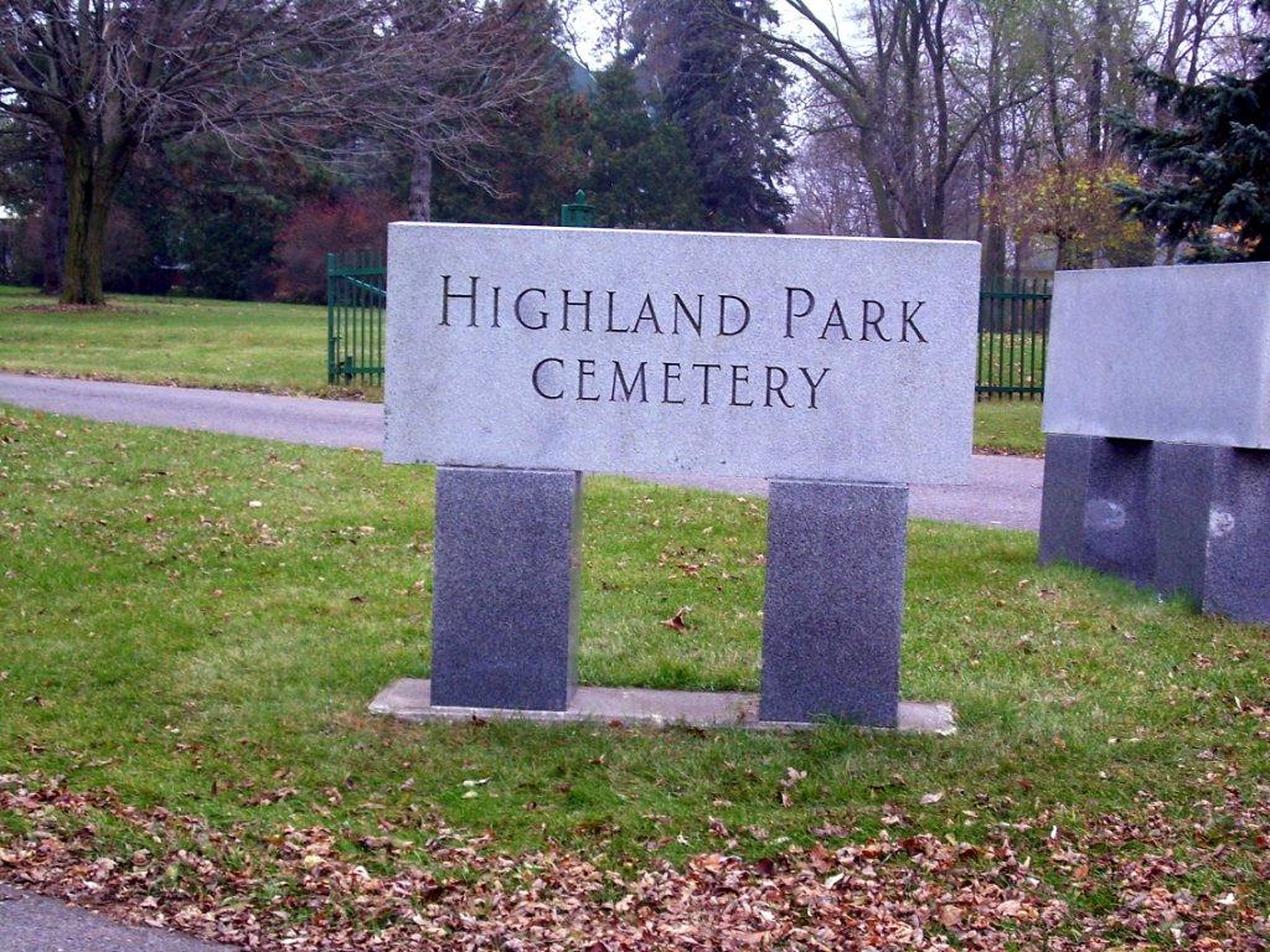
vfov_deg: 20.2
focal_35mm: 73
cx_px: 635
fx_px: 2678
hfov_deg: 26.7
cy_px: 476
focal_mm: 12.5
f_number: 3.8
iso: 50
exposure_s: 1/60
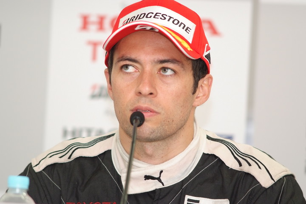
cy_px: 102
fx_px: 2295
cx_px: 153
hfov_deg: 7.6
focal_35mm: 270
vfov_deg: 5.1
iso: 800
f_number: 2.8
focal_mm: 180
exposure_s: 1/250
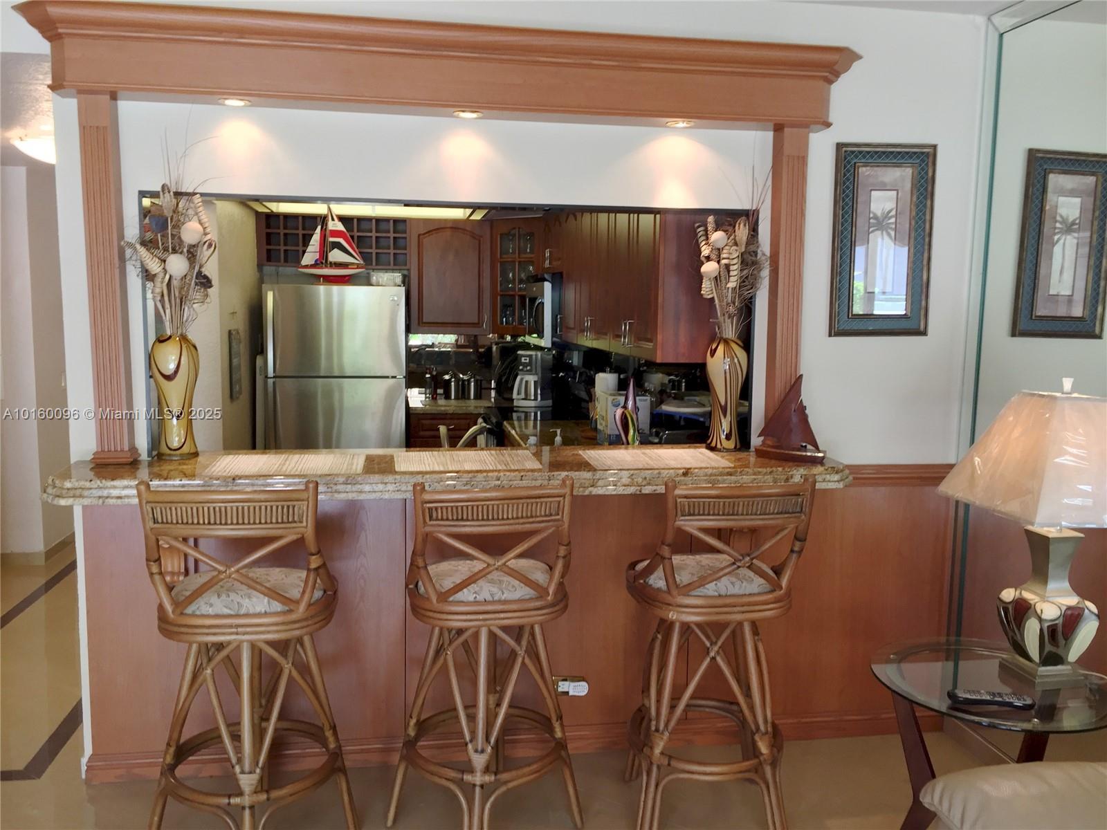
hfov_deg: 61.7
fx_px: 927
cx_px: 554
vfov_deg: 48.2
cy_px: 415
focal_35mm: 29
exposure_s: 1/30
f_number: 2.2
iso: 64
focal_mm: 4.15
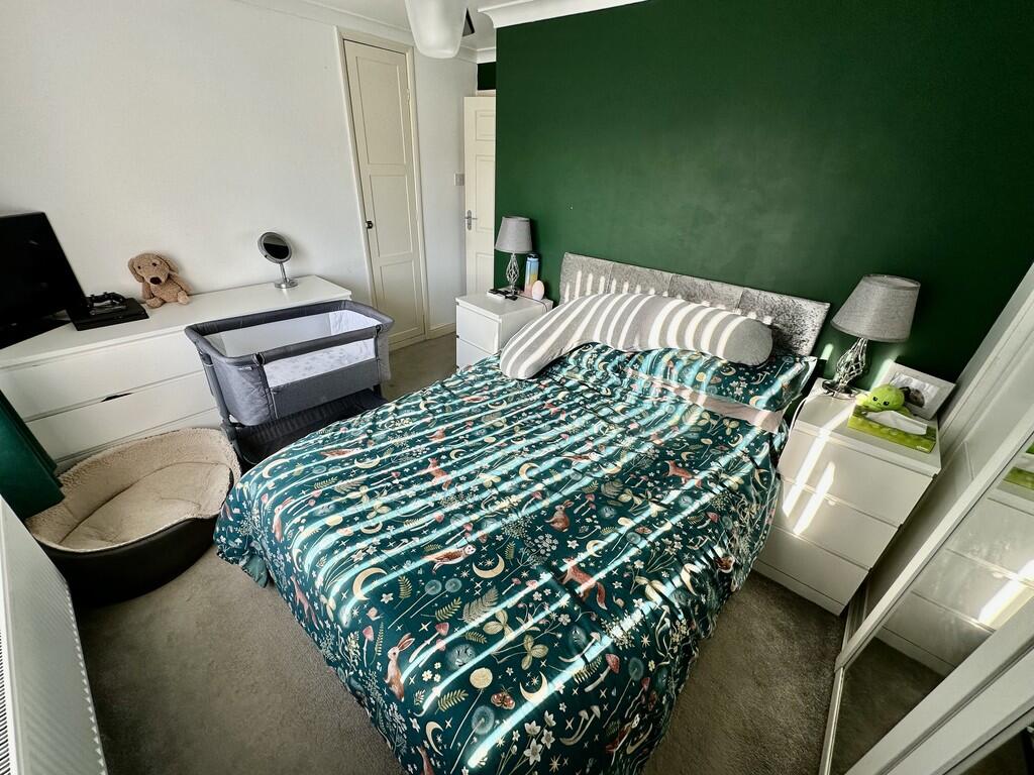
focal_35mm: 14
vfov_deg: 85.7
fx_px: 418
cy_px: 388
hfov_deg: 102.1
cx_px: 517
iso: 40
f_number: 2.2
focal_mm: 2.22
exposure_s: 1/99
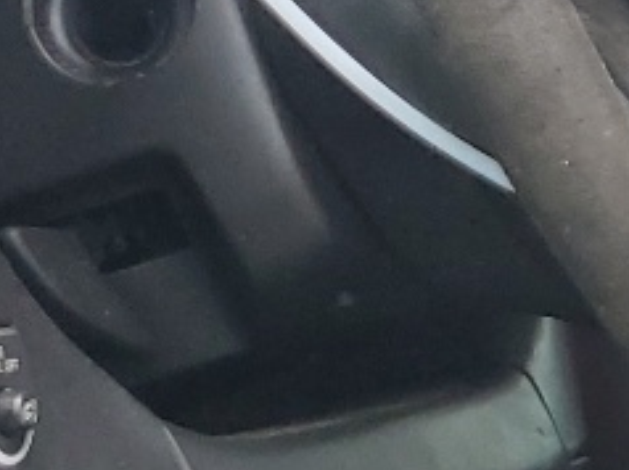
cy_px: 879
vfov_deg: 8.1
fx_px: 3177
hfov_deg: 10.0
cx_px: 1464
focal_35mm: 175
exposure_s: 1/120
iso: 64
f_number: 1.5
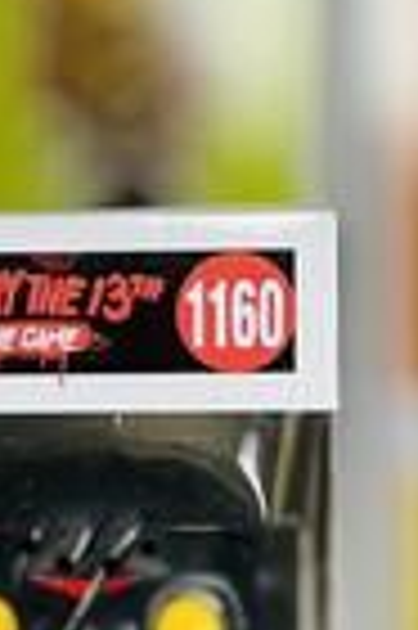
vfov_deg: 9.3
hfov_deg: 6.3
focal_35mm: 218
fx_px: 3806
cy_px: 788
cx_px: -13
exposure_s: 1/126
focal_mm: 9
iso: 20
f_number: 2.8
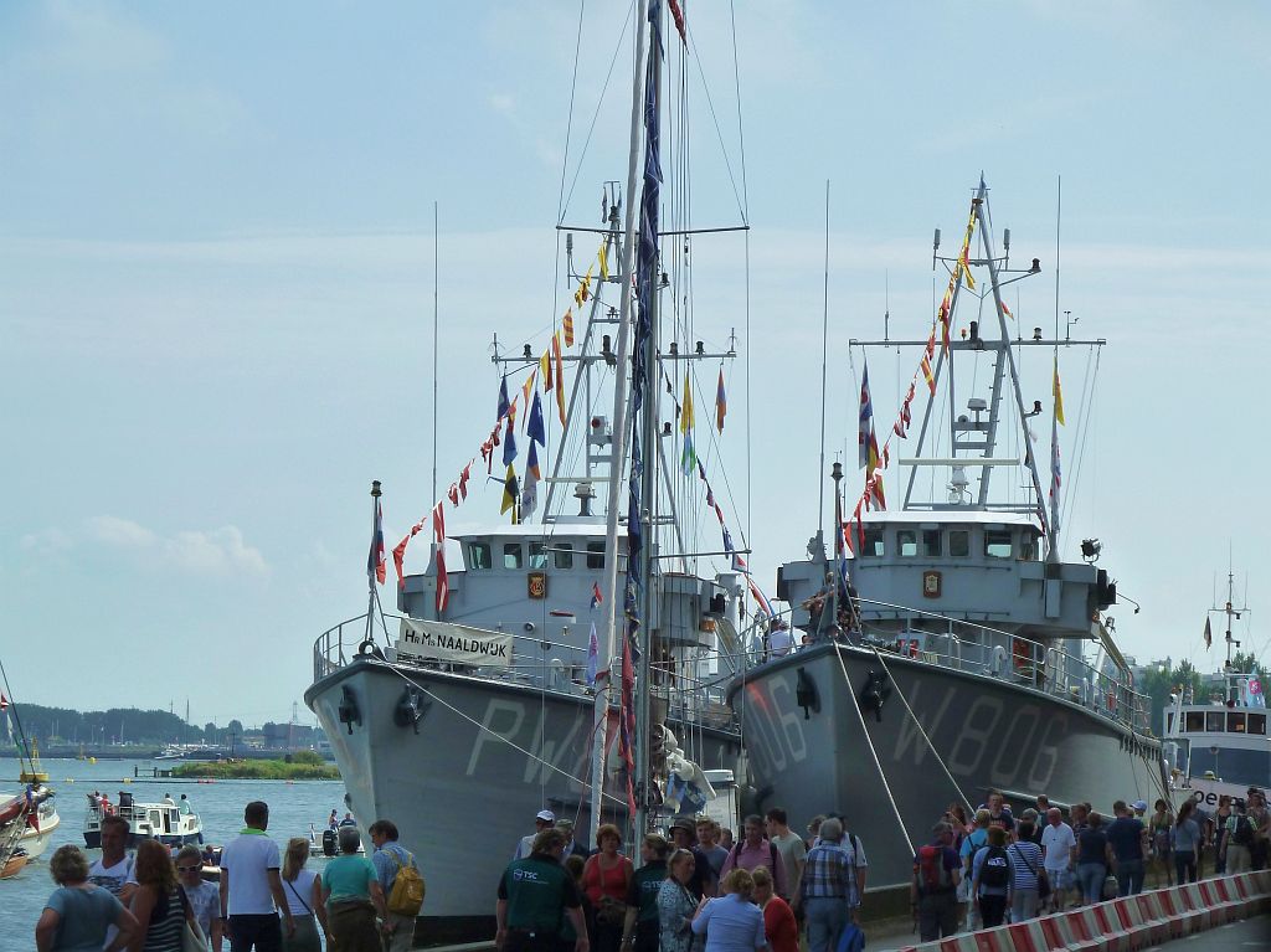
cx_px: 636
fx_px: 4074
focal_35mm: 111
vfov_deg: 13.3
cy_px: 476
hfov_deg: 17.7
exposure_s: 1/640
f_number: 5.6
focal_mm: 18.2
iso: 125
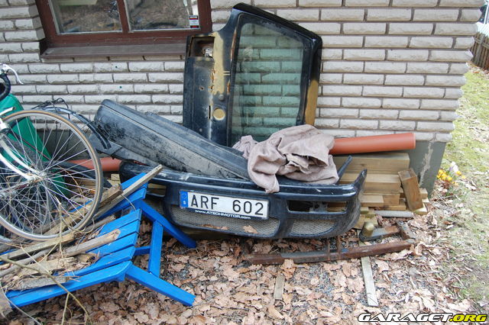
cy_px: 162
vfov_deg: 47.9
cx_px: 244
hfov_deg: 67.4
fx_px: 367
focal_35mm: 27
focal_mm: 18
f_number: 5.6
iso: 360
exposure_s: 1/125
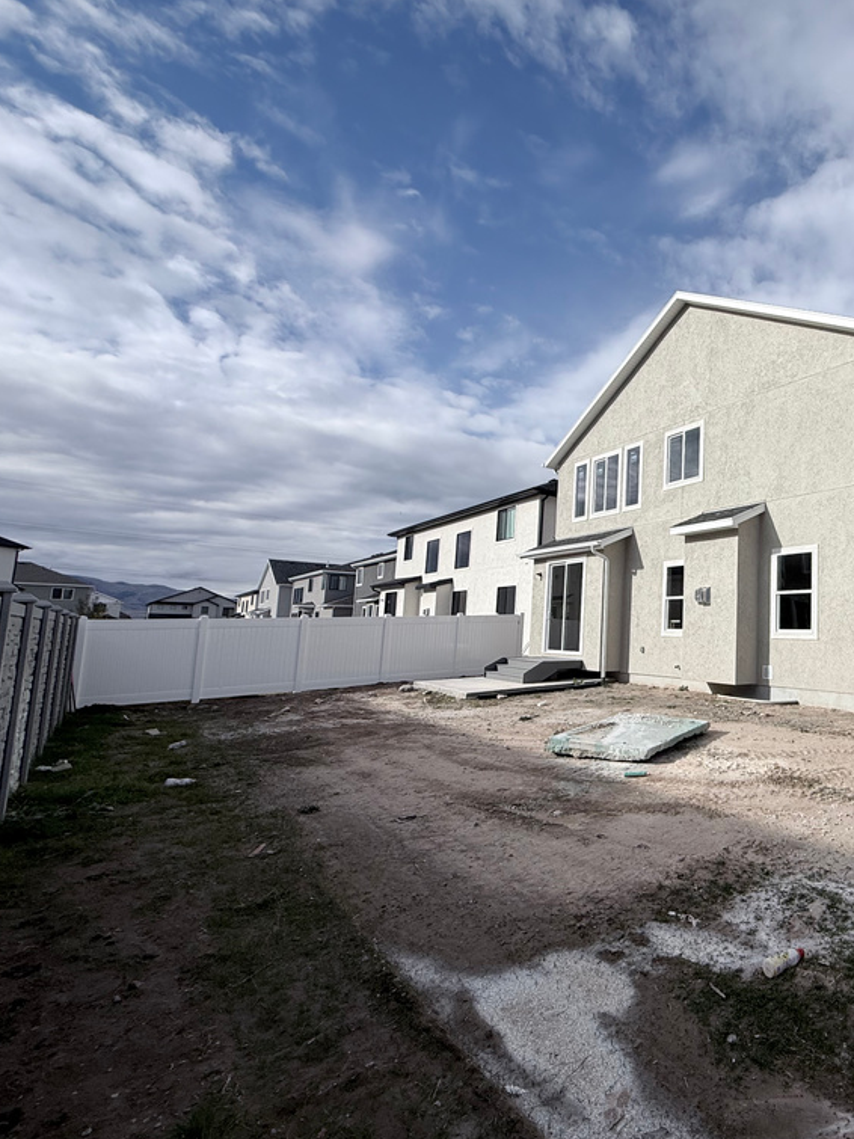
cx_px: 750
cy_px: 564
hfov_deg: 59.6
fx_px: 625
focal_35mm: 19
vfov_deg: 84.7
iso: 50
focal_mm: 2.22
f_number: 2.2
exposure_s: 1/4425
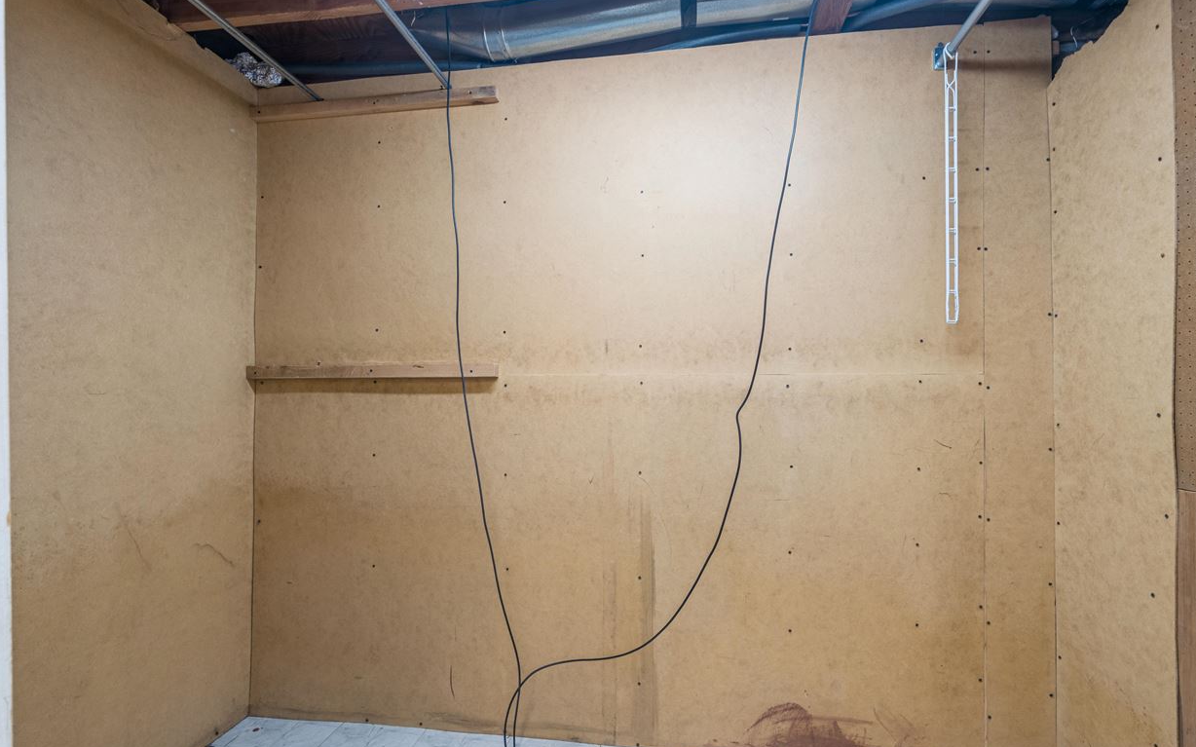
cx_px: 603
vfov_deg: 68.0
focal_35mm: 17
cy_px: 379
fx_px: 554
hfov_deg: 94.4
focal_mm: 16
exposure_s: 1/2
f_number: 10
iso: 400
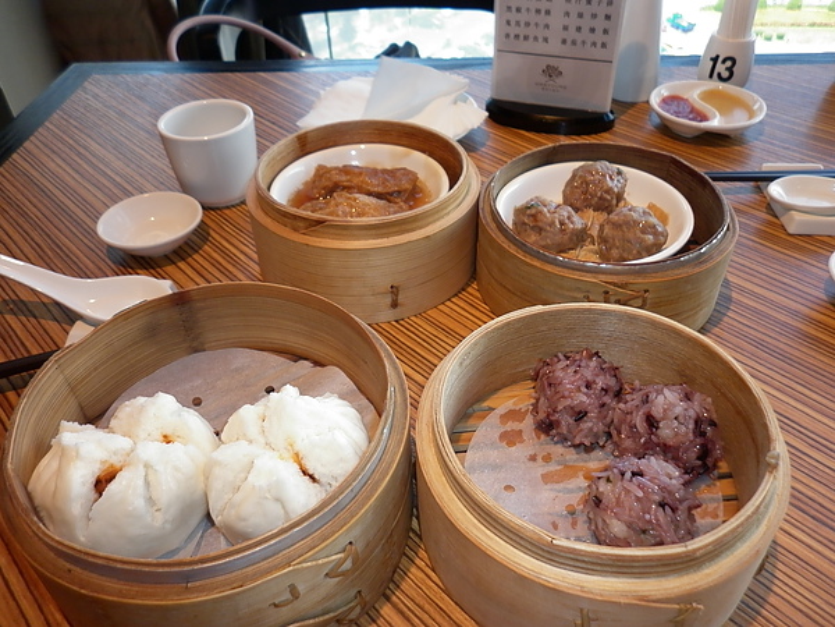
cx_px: 418
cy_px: 314
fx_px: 675
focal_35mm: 28
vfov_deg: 49.7
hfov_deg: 63.4
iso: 80
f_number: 2.8
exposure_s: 1/30
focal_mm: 5
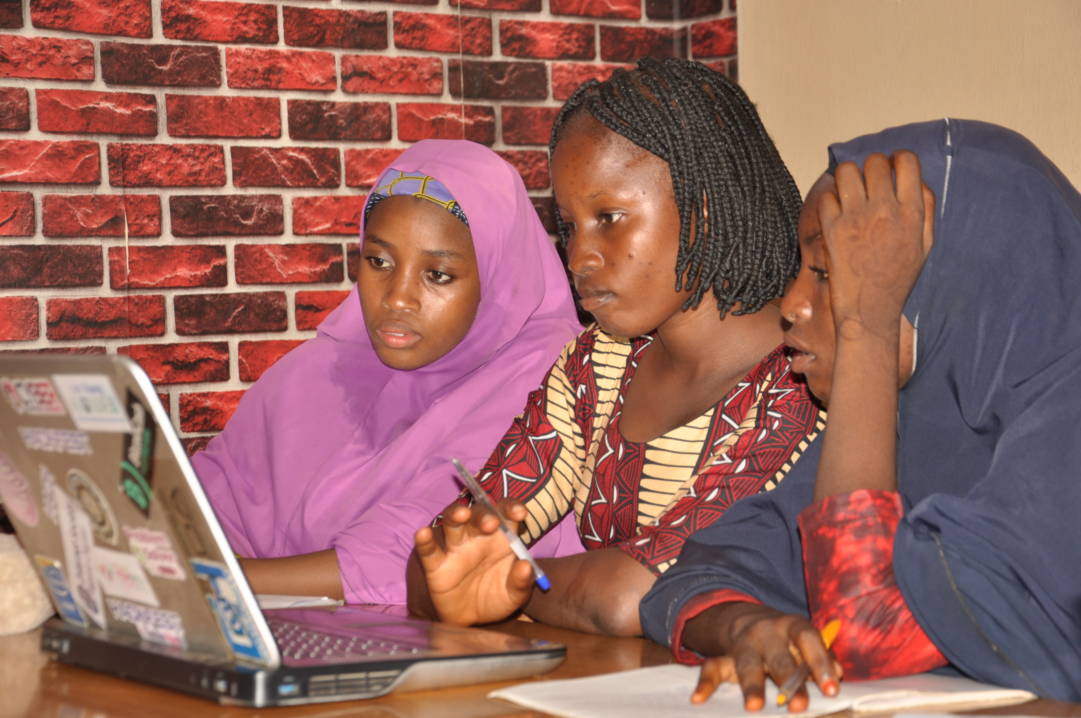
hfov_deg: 26.0
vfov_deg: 17.4
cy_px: 359
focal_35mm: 78
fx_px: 2339
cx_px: 540
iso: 200
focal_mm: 52
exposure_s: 1/60
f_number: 5
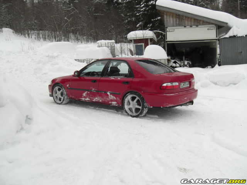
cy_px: 92
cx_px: 124
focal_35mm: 38
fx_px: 271
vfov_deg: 37.7
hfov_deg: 49.0
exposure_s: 1/200
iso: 80
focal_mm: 7.9
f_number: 2.8
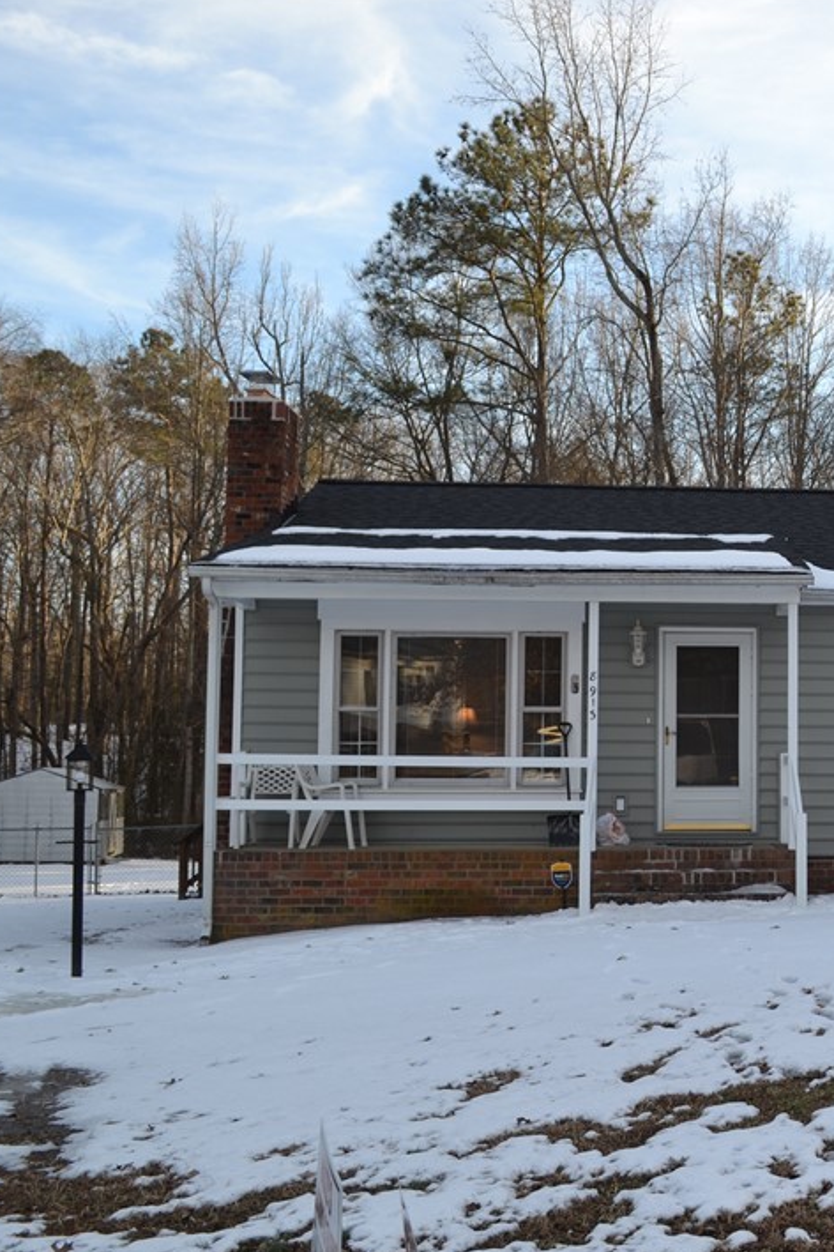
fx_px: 1598
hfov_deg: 27.2
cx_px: 878
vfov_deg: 42.7
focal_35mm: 46
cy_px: 630
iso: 100
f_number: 6.3
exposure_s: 1/160
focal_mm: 20
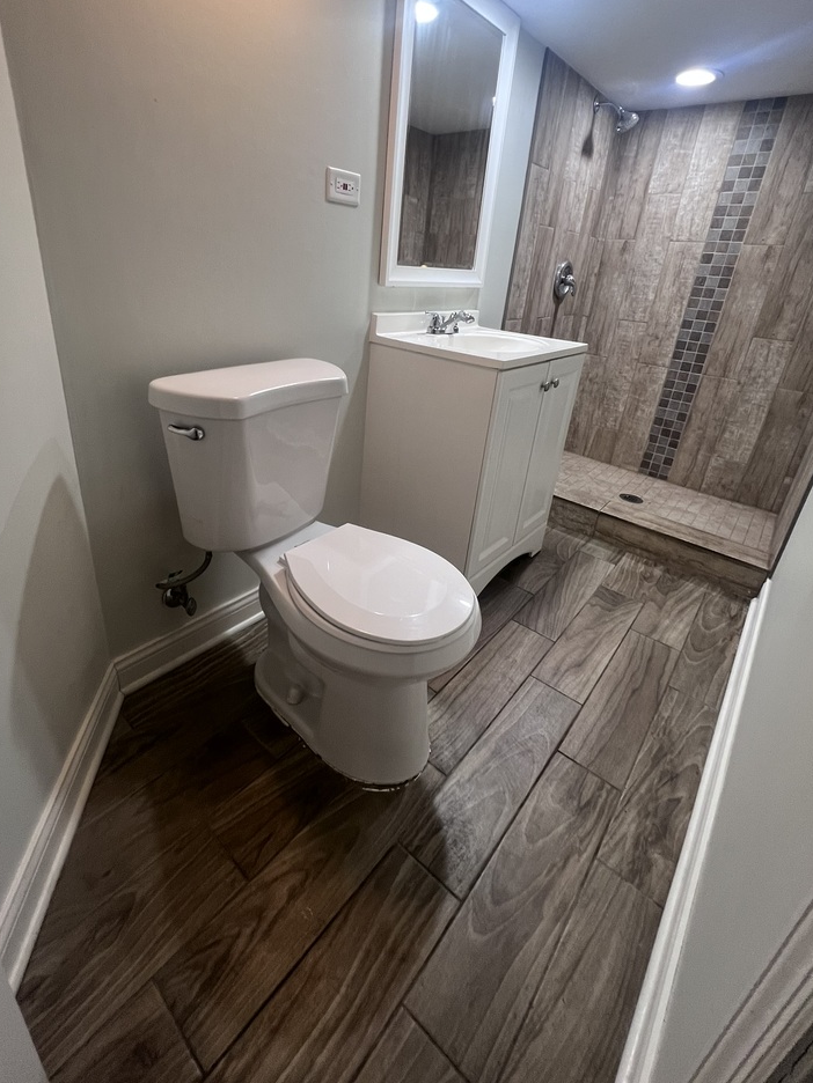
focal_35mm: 15
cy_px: 467
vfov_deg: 97.6
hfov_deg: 81.6
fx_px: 470
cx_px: 378
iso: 200
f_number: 1.8
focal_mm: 1.57
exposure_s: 1/120
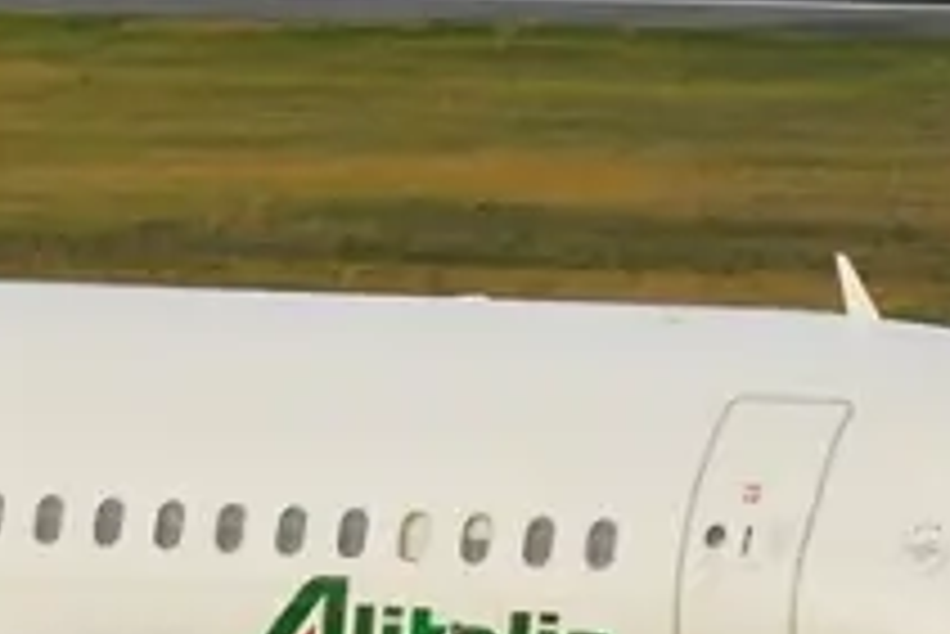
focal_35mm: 801
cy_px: 492
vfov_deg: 1.7
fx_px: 21151
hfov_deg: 2.6
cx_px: -554
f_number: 8
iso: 200
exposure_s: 1/200
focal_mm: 110
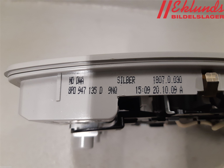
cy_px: 84
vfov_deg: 53.1
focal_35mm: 26
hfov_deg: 67.3
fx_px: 168
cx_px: 112
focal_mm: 3.93
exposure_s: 1/50
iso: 200
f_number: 1.7
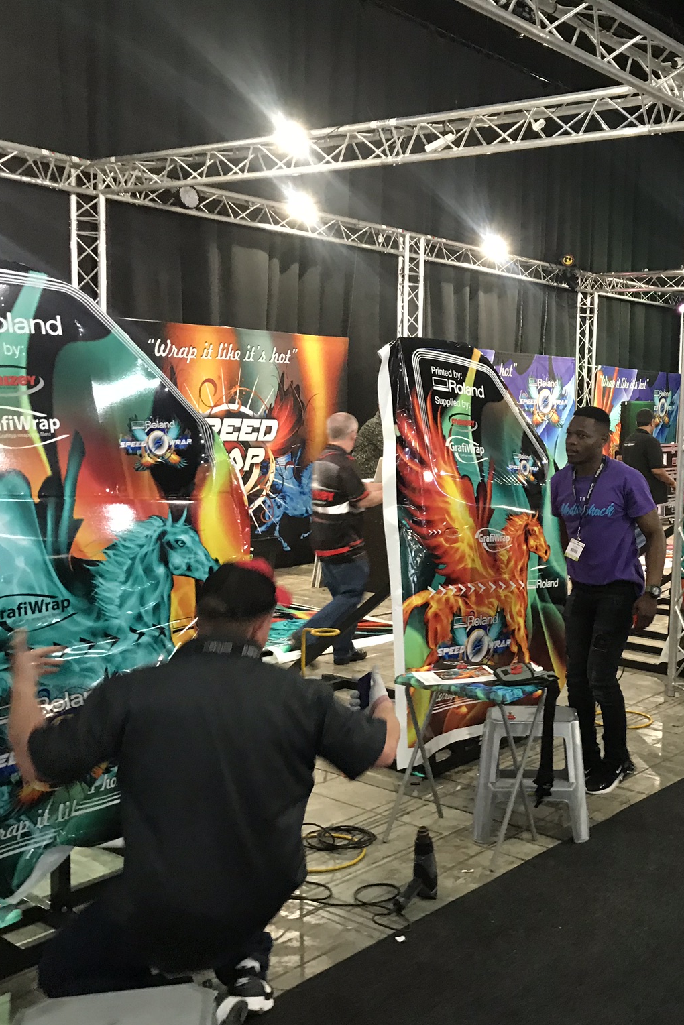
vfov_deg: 49.5
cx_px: 624
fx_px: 1111
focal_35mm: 39
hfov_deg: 32.4
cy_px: 514
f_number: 1.8
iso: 100
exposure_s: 1/11
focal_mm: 3.99
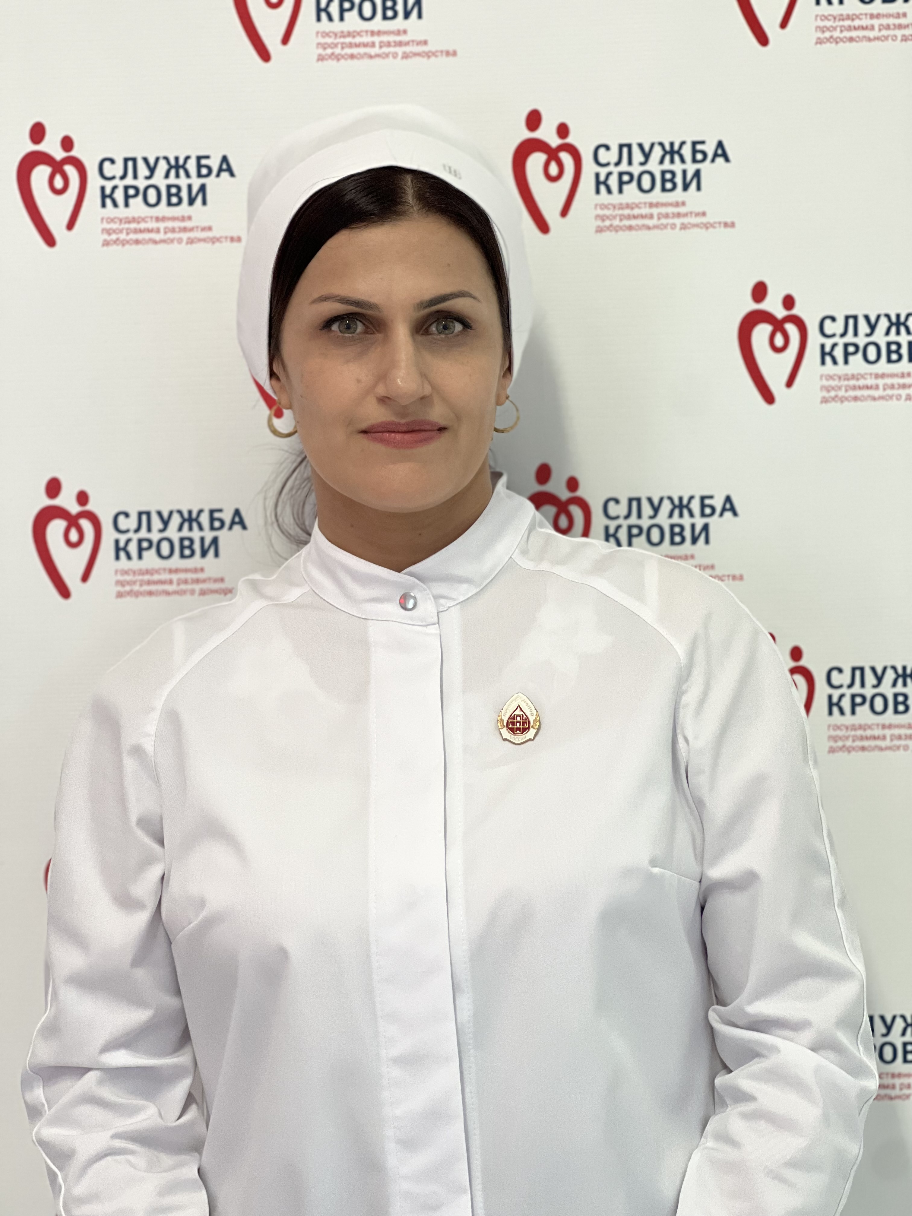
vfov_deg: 25.3
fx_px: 2705
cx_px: 456
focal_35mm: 77
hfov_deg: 19.1
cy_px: 608
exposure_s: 1/33
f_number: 2.8
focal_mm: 9
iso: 160
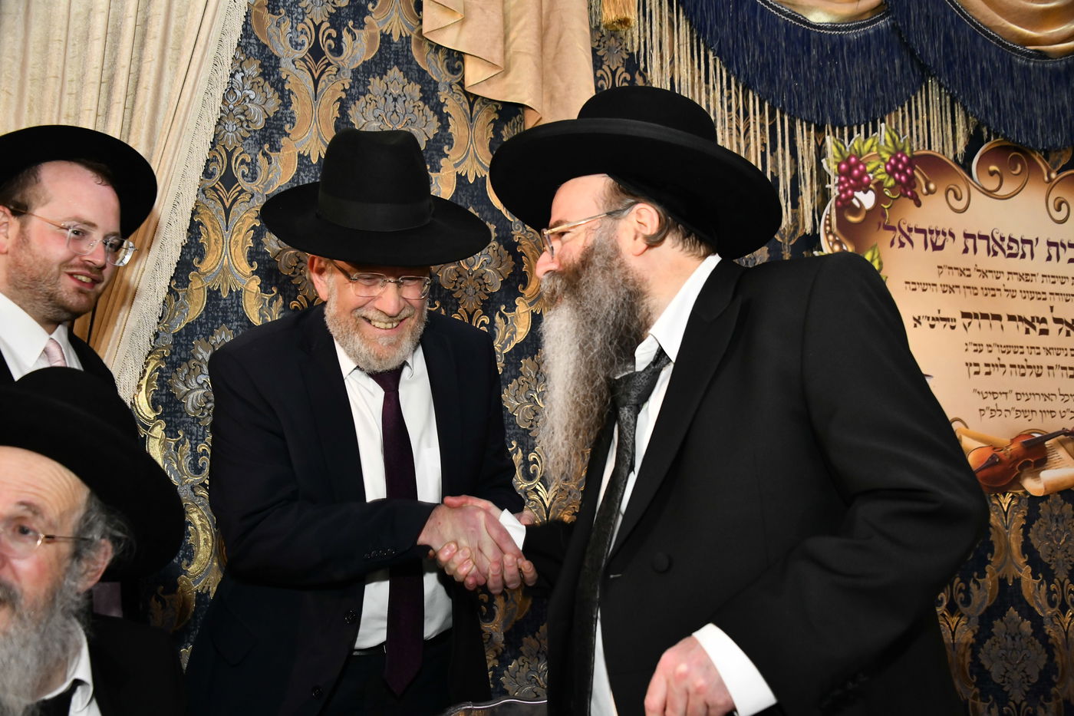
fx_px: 1074
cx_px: 537
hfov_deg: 53.1
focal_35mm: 36
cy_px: 358
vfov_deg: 36.9
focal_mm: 36
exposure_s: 1/100
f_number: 5.6
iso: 2000
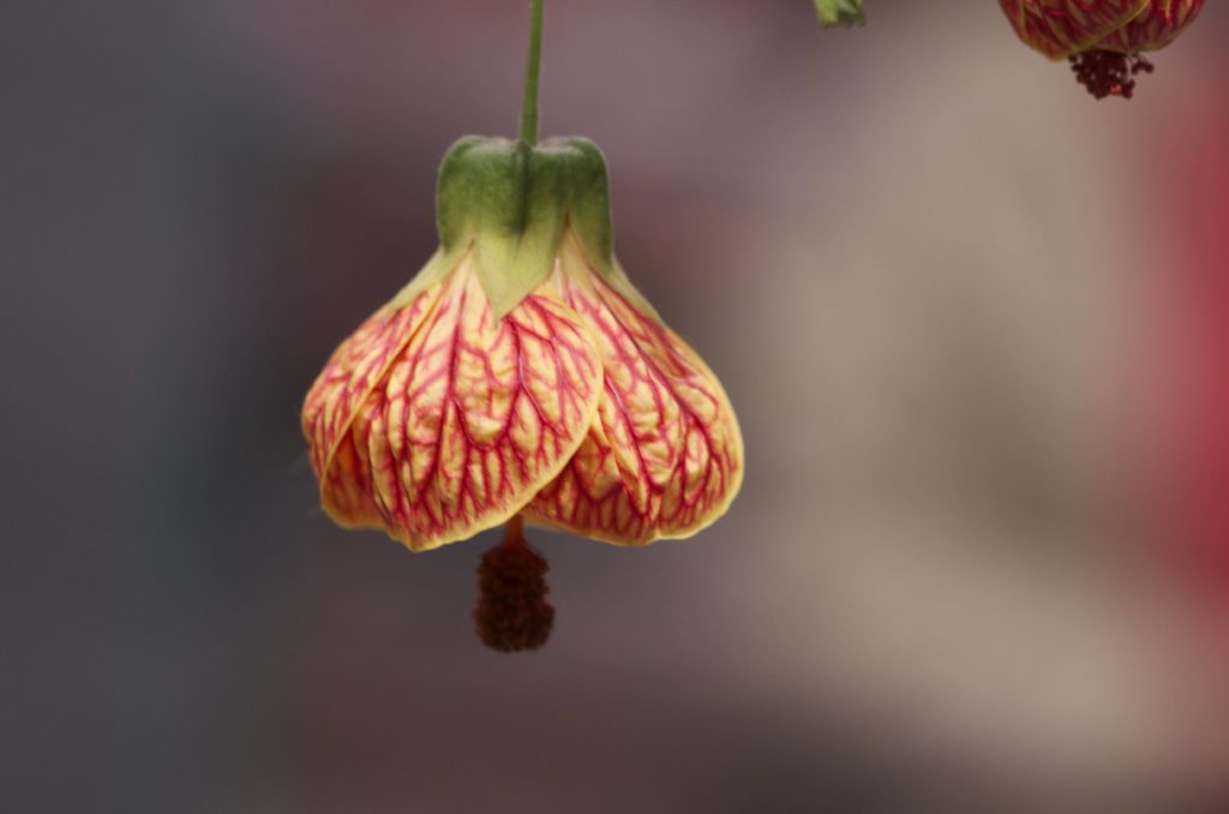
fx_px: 5365
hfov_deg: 13.1
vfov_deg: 8.7
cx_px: 614
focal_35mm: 158
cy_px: 407
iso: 640
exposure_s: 1/25
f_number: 5.6
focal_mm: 105
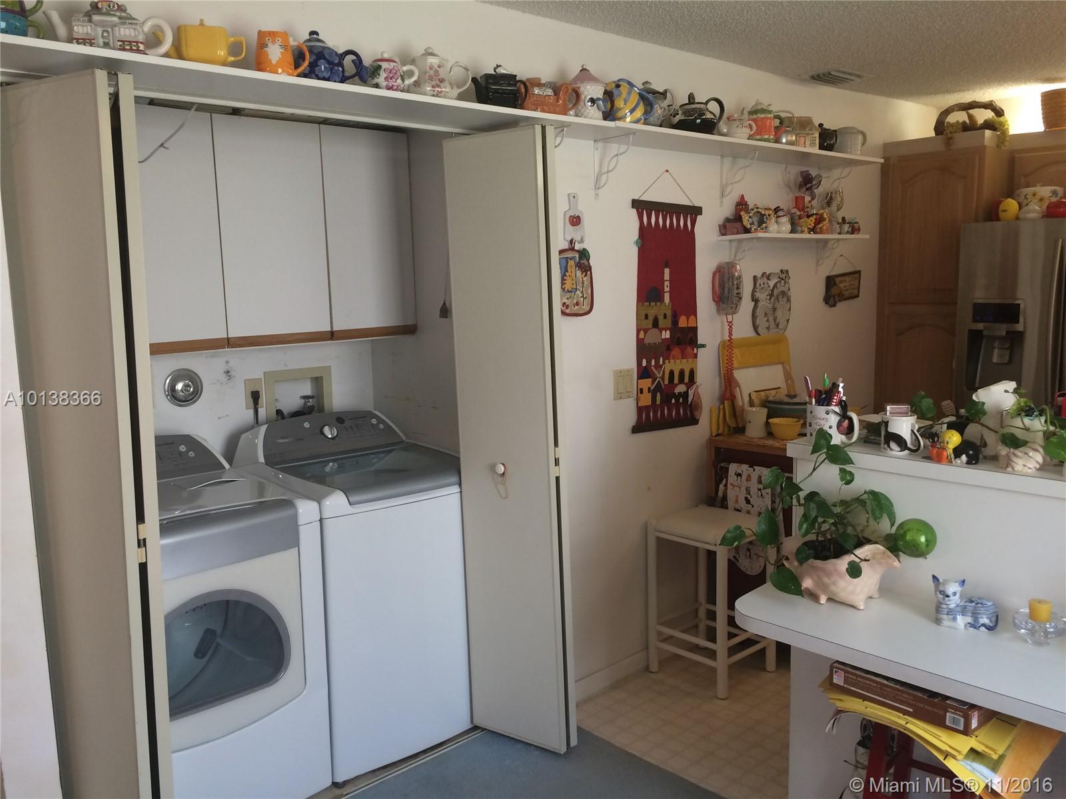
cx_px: 533
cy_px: 400
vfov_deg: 48.2
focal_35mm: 29
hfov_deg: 61.7
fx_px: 893
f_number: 2.2
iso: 64
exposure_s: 1/30
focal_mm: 4.15
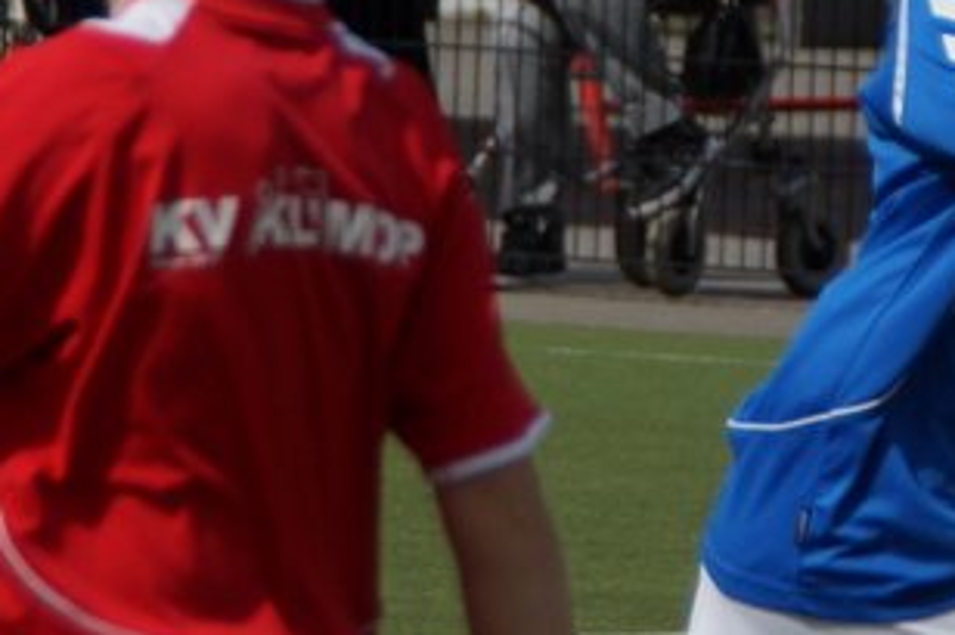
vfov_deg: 2.3
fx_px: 15881
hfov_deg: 3.4
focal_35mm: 599
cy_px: 386
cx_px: 967
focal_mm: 120
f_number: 5.6
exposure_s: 1/2000
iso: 200
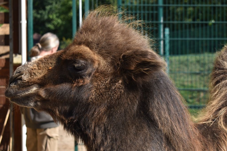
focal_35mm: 72
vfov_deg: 18.9
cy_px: 76
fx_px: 454
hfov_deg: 28.1
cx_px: 114
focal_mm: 48
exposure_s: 1/320
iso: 100
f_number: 5.3
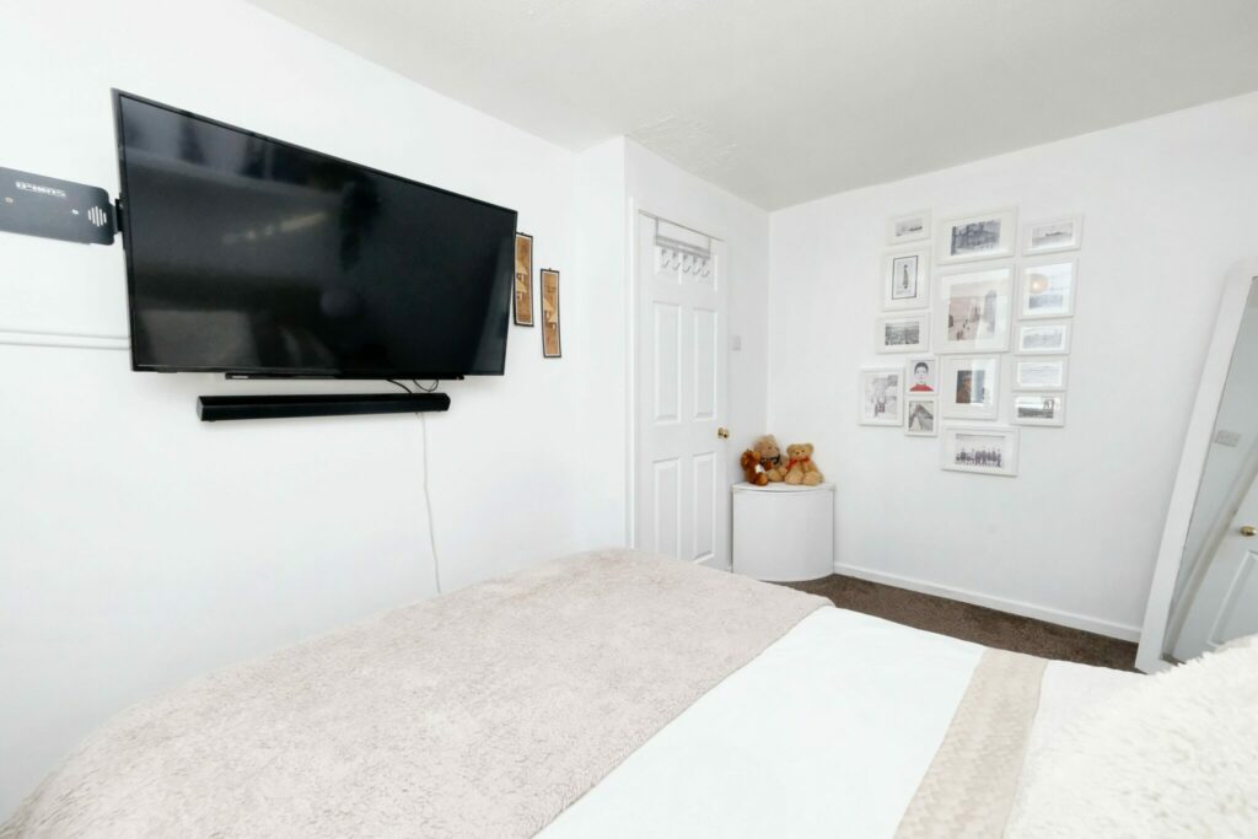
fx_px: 524
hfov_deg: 100.4
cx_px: 629
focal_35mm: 15
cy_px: 420
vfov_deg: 77.3
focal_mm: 10
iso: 4000
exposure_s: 1/220
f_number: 5.6
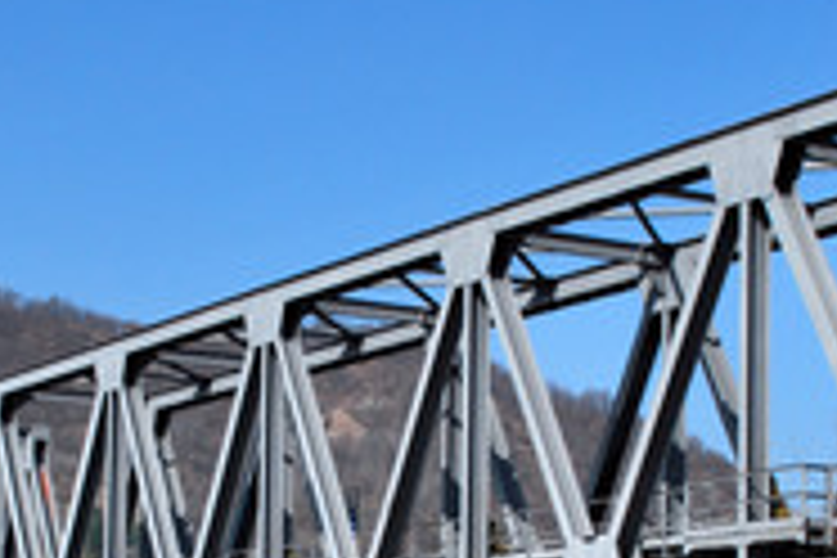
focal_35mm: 105
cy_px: 612
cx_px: 346
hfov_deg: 19.4
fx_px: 2441
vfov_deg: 12.8
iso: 200
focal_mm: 26
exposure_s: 1/125
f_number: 14
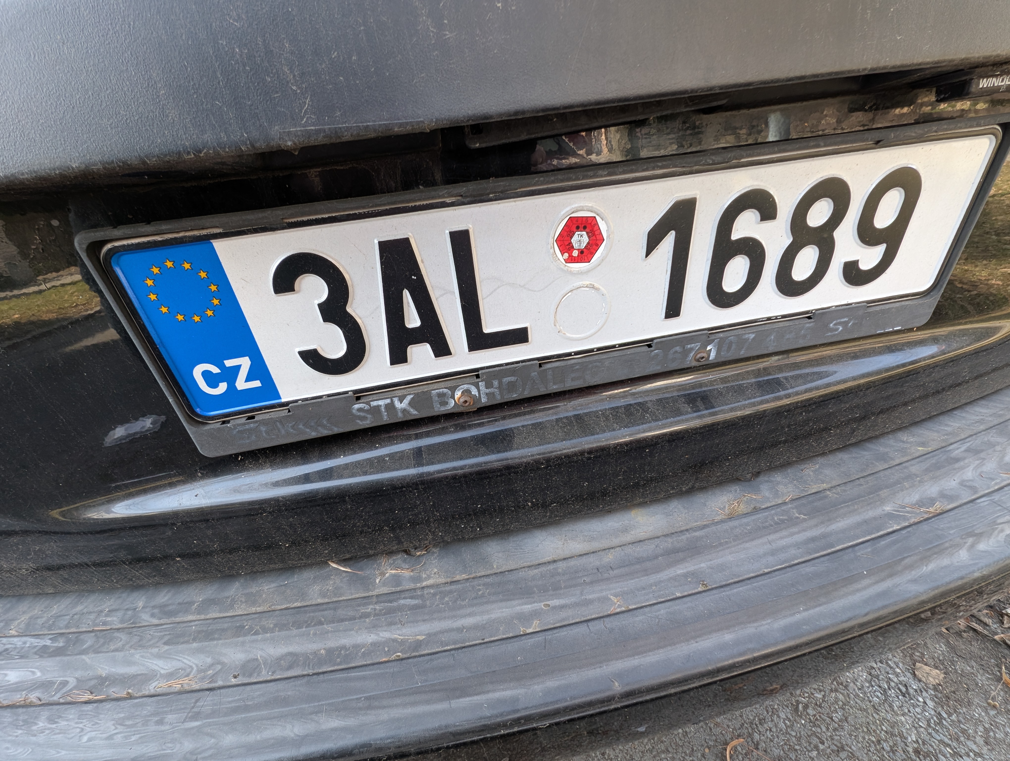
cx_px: 505
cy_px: 380
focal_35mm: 13
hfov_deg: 106.1
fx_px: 380
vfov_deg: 90.1
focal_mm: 1.95
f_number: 2.2
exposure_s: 1/52.8
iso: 45
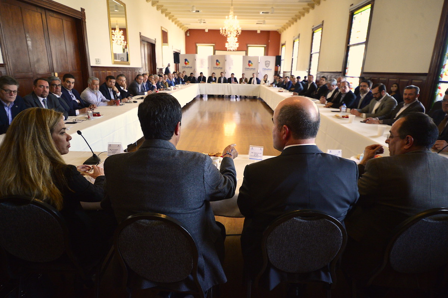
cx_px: 224
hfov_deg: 84.0
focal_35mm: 20
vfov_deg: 61.9
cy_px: 149
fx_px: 249
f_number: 4.5
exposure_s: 1/250
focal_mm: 20
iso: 5000
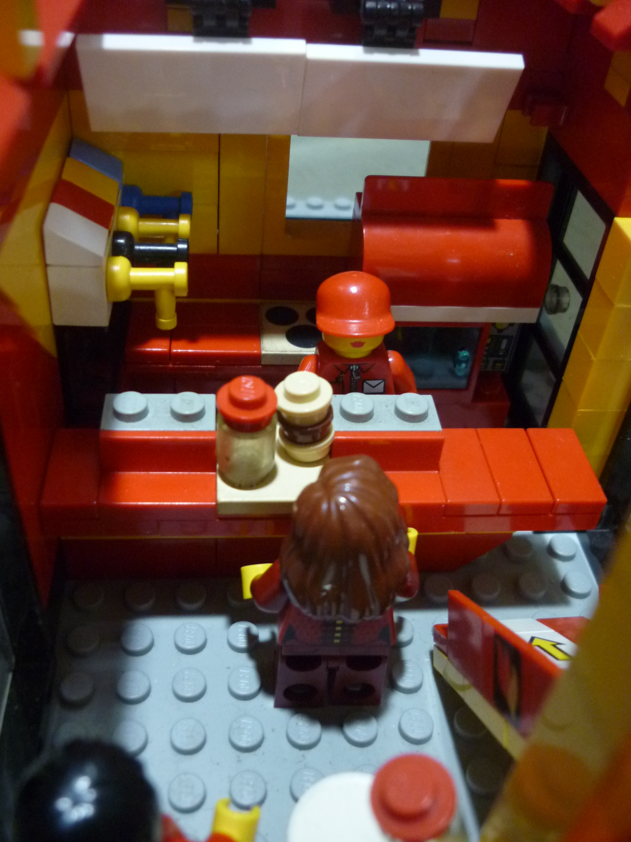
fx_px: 802
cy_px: 421
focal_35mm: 33
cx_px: 316
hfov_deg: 42.9
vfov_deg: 55.4
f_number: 2.8
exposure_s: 1/8
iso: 400
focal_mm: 5.5
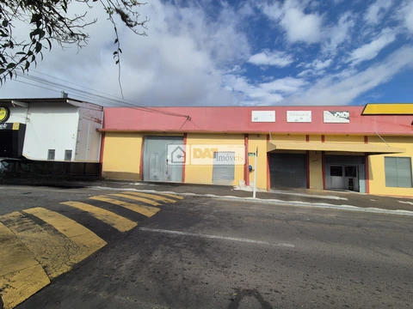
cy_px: 154
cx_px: 206
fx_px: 155
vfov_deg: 89.9
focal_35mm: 13
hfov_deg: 106.2
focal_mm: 2.2
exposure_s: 1/3333
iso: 50
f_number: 2.2
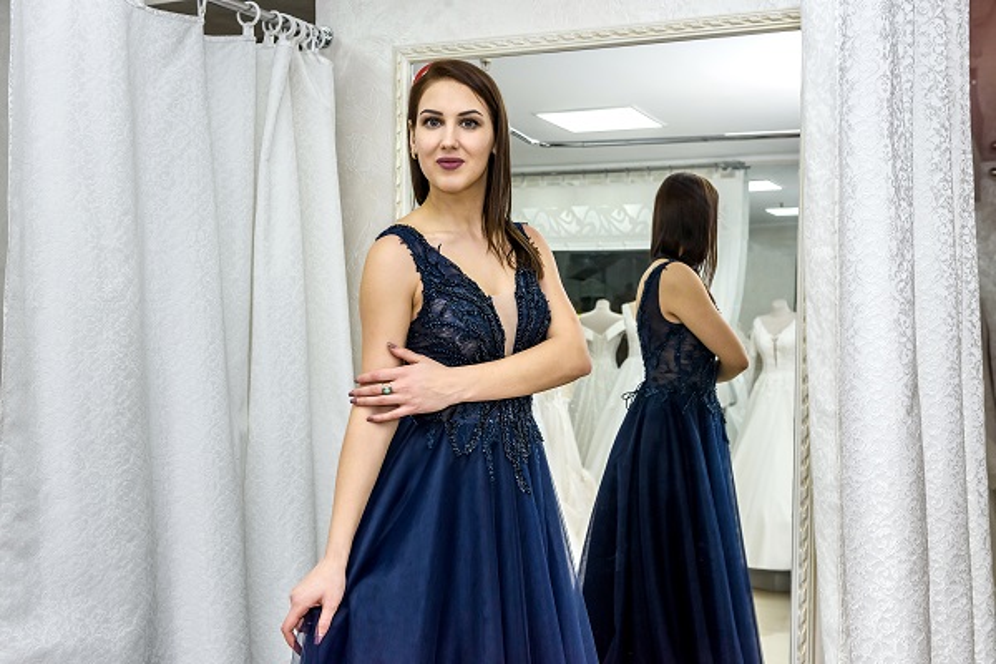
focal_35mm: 42
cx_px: 498
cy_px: 332
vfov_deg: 31.9
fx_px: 1162
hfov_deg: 46.4
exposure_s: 1/160
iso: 800
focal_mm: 42
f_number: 6.3
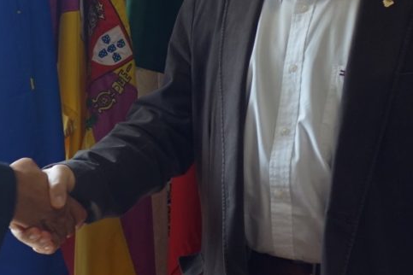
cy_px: 51
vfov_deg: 13.1
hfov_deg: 19.5
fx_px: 1193
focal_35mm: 104
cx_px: 86
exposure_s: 1/40
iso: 200
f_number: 2.8
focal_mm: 11.35
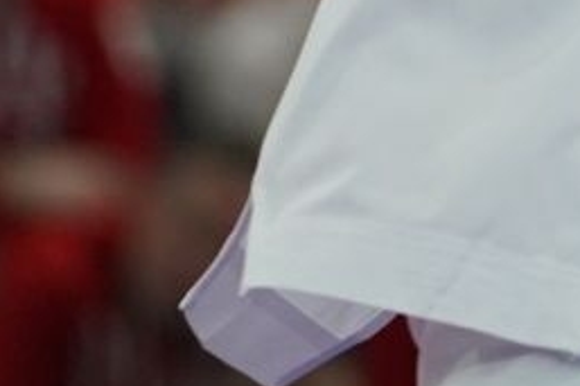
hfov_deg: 1.5
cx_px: 1160
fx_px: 22556
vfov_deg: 1.0
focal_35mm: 1401
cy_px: -686
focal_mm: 200
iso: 1250
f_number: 2.8
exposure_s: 1/1000
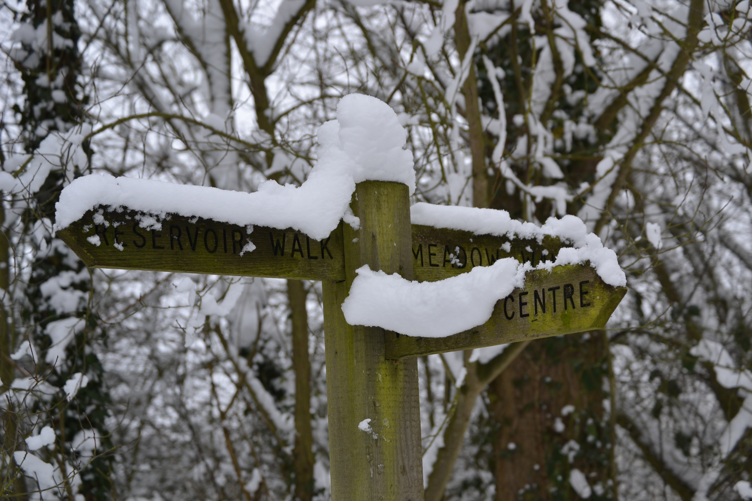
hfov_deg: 22.6
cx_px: 376
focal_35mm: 90
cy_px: 250
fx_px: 1880
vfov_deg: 15.2
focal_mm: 60
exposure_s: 1/200
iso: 200
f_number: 5
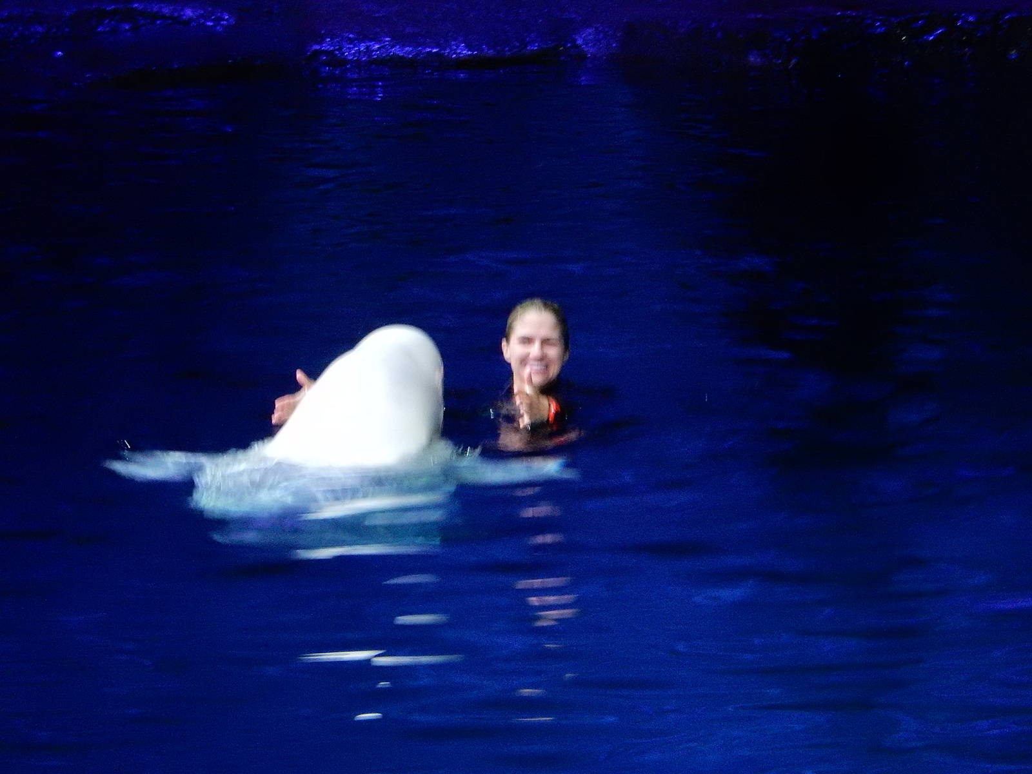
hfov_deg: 5.2
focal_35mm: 383
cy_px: 387
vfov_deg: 3.9
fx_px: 11418
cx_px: 516
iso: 1600
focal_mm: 68.7
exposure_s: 1/30
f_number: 6.2
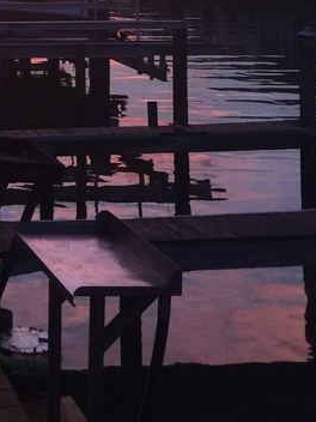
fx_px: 1071
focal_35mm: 88
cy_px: -155
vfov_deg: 20.0
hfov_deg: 16.1
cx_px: -68
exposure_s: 1/30
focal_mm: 4.15
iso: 32
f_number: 2.2
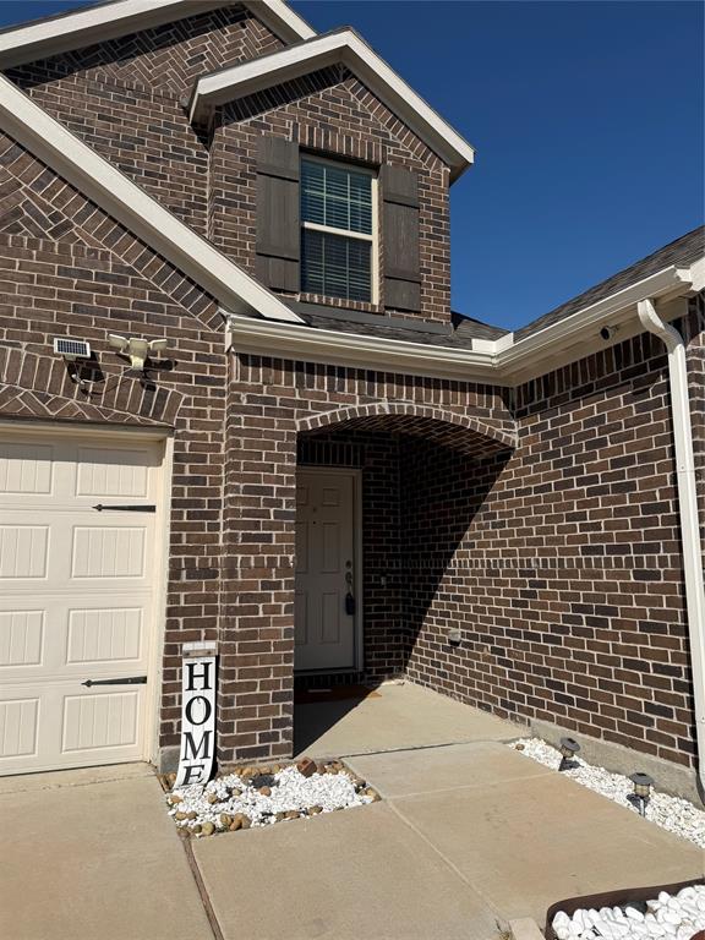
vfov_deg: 71.6
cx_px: 352
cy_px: 470
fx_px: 652
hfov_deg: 56.8
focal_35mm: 24
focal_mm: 6.76
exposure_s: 1/8130
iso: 80
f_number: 1.78
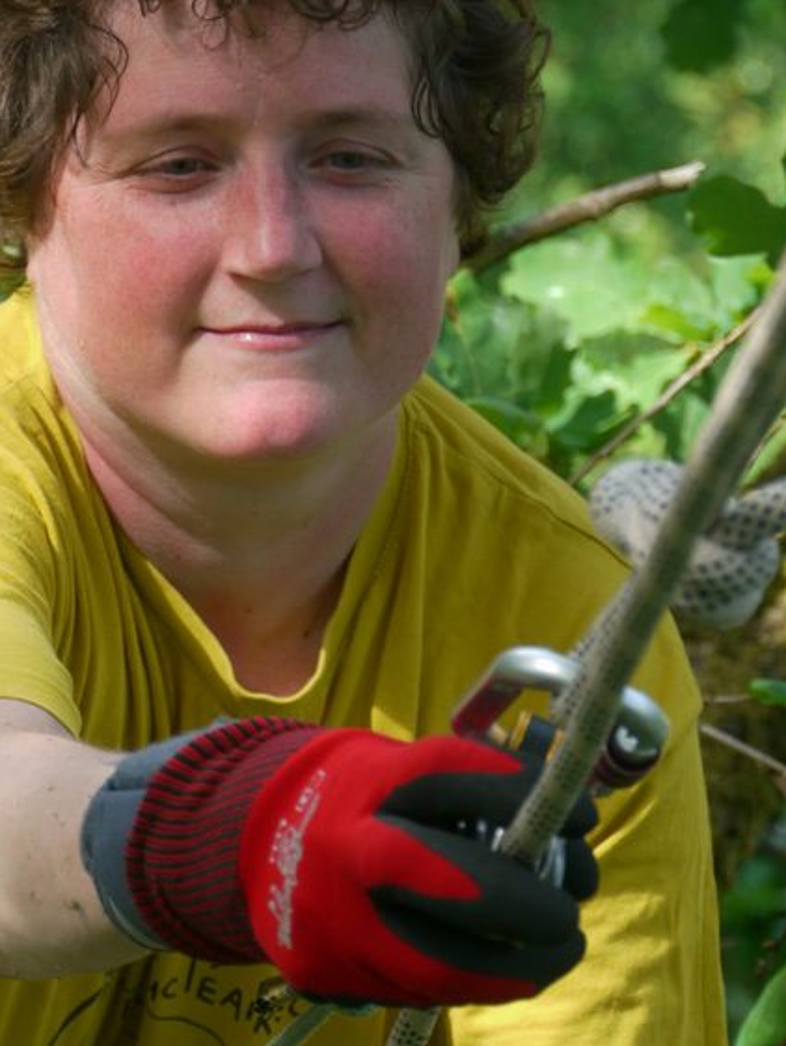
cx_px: 222
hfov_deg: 5.2
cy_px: 562
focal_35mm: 284
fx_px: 8592
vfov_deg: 7.0
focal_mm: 78
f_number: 5.8
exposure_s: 1/100
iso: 125
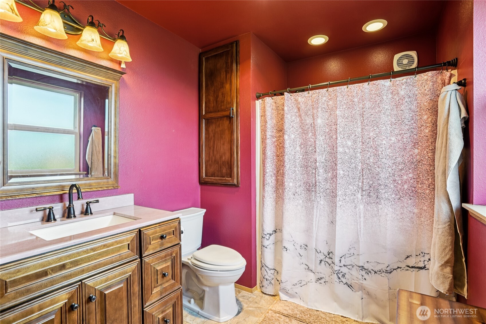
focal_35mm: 17
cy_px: 162
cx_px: 243
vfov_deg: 70.4
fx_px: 229
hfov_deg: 93.3
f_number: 8
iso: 400
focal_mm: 17
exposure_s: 1/10
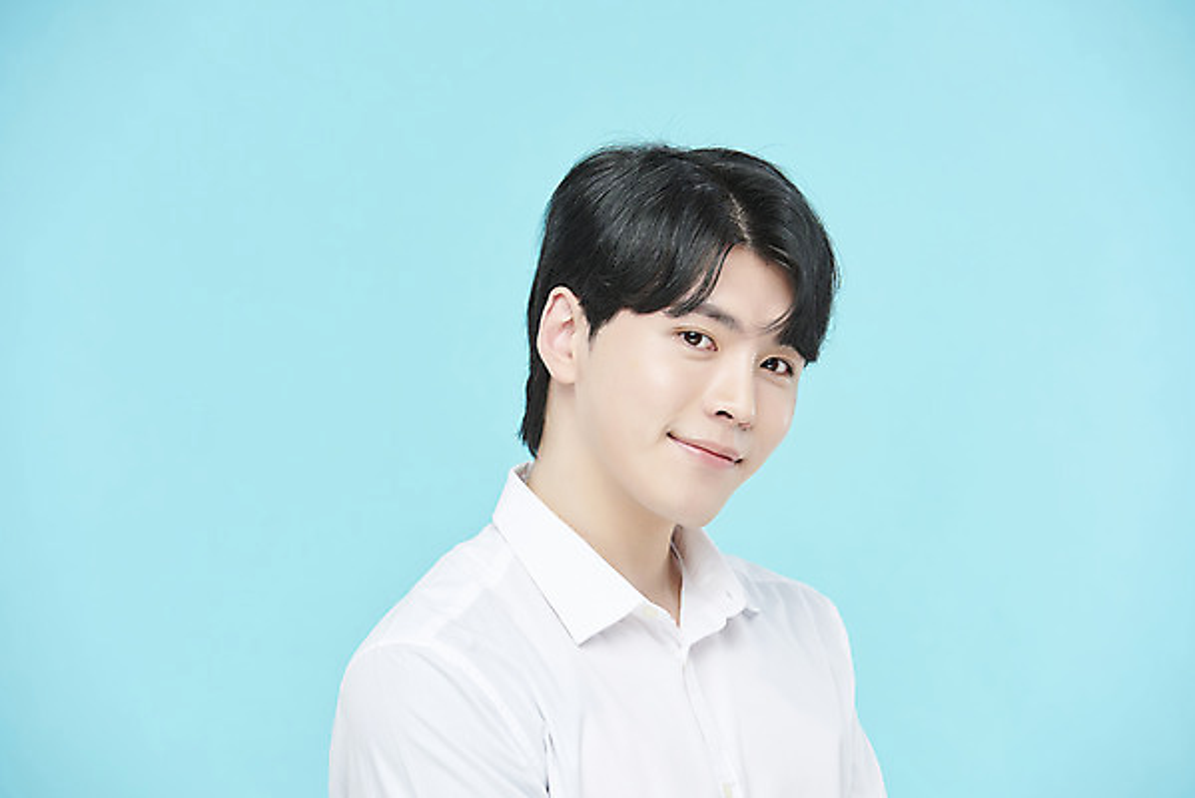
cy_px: 399
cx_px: 598
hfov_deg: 11.4
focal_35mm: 180
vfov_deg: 7.6
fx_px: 5978
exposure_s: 1/125
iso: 64
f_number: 7.1
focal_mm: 180
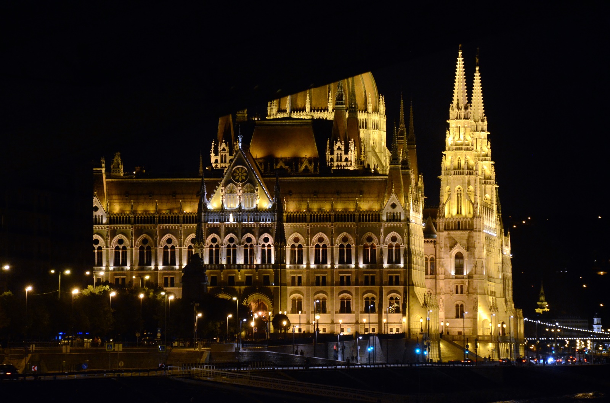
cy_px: 202
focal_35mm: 218
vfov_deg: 6.3
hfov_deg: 9.5
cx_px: 305
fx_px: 3677
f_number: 5.6
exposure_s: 1/15
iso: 2000
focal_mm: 145
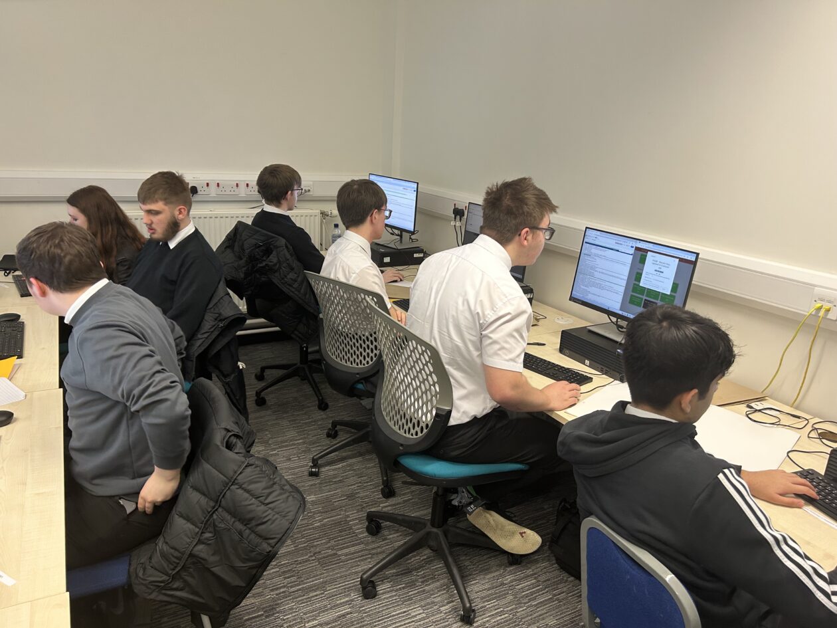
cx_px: 418
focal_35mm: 26
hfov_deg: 67.3
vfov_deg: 53.1
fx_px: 629
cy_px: 314
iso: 125
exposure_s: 1/50
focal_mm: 5.7
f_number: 1.5
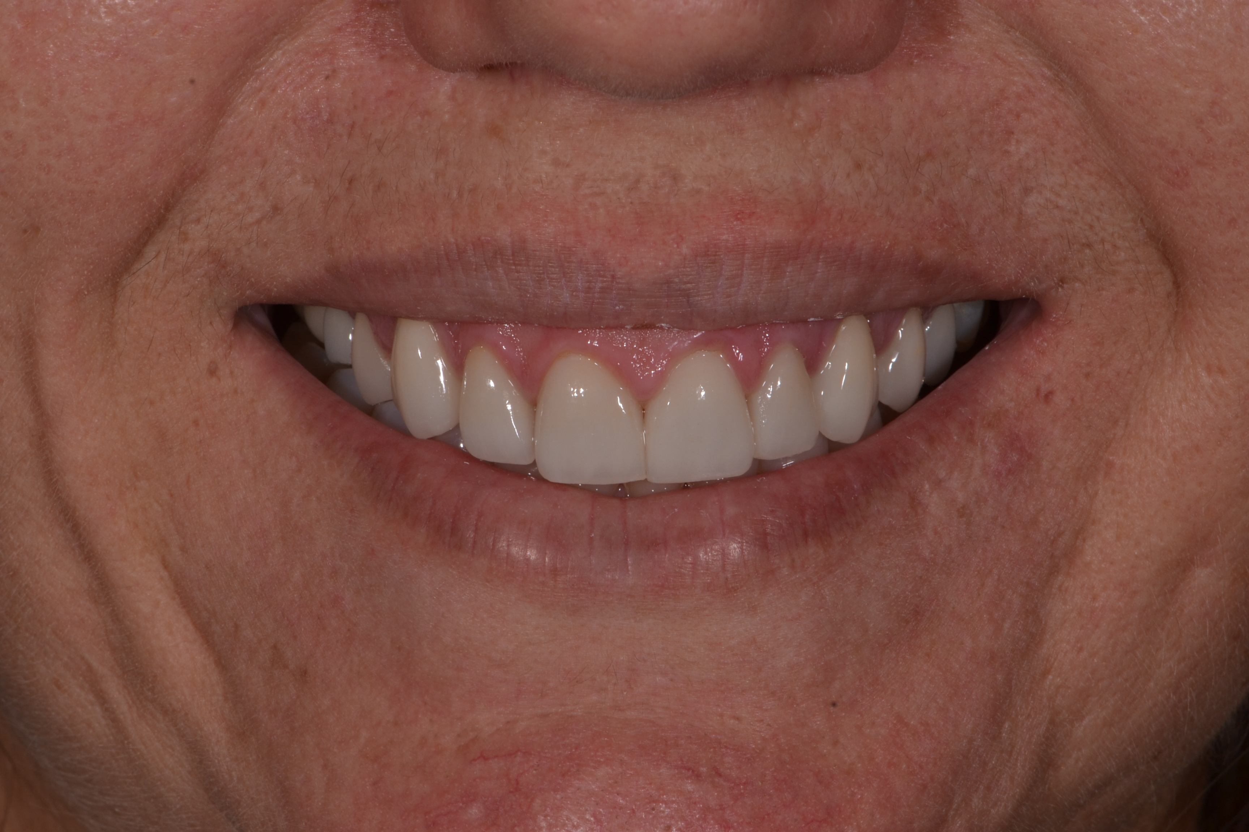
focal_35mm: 158
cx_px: 624
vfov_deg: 8.7
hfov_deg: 13.0
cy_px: 416
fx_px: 5464
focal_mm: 105
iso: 100
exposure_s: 1/100
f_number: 25
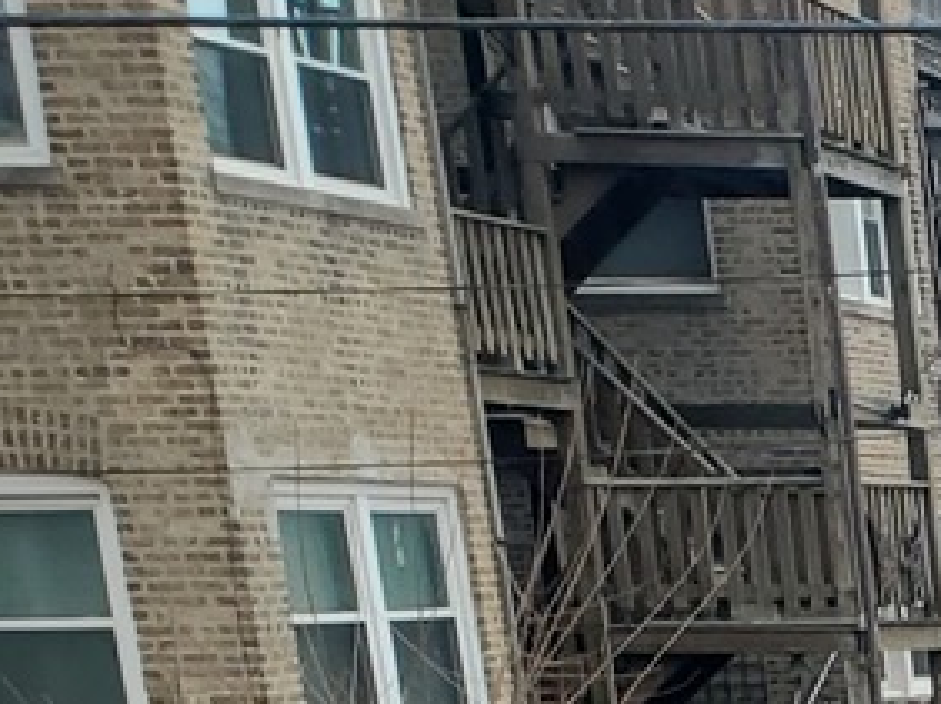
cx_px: 2272
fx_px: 3612
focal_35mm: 133
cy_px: 1618
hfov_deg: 11.9
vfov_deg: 9.9
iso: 50
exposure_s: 1/641
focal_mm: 4.3
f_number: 2.4
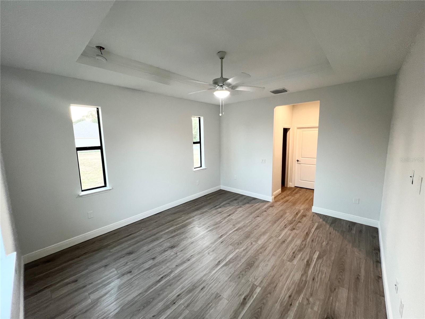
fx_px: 160
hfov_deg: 106.2
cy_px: 160
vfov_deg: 89.9
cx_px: 212
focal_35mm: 13
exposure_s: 1/60
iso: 200
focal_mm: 1.57
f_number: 1.8
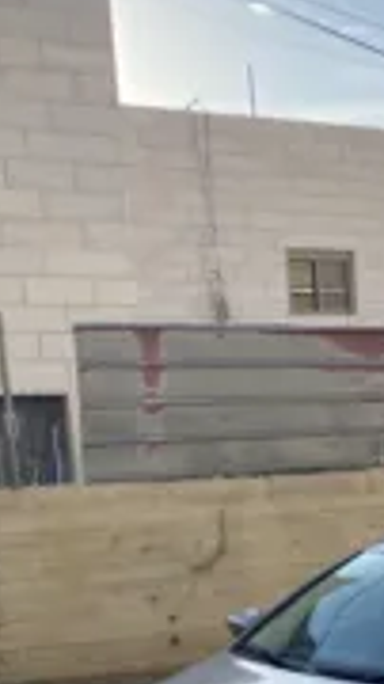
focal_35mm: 63
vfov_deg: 31.8
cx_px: 464
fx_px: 1143
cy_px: 616
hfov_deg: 18.1
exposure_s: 1/1808
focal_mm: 4.25
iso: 32
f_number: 1.8
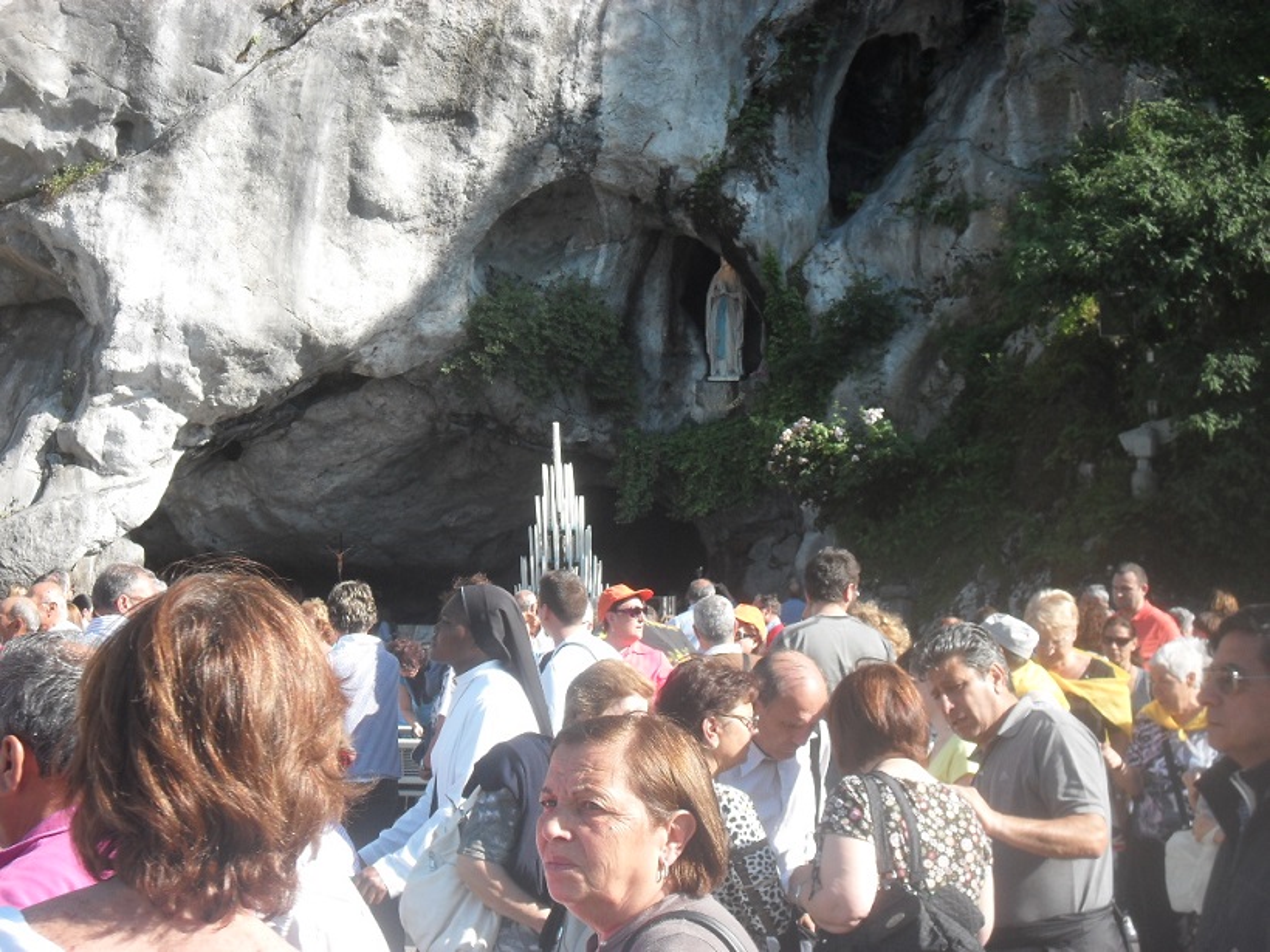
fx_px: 2421
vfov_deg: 22.3
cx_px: 635
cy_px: 476
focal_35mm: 66
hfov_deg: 29.4
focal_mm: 11.7
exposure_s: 1/180
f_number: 4.6
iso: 100
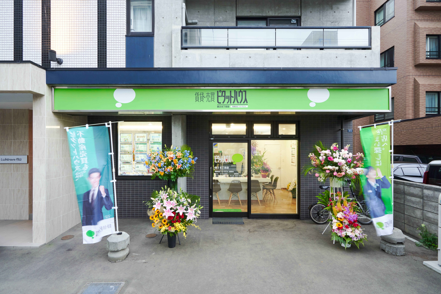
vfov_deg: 73.7
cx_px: 220
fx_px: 196
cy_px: 147
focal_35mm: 16
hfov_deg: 96.7
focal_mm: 16
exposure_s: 1/8
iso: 400
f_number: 13
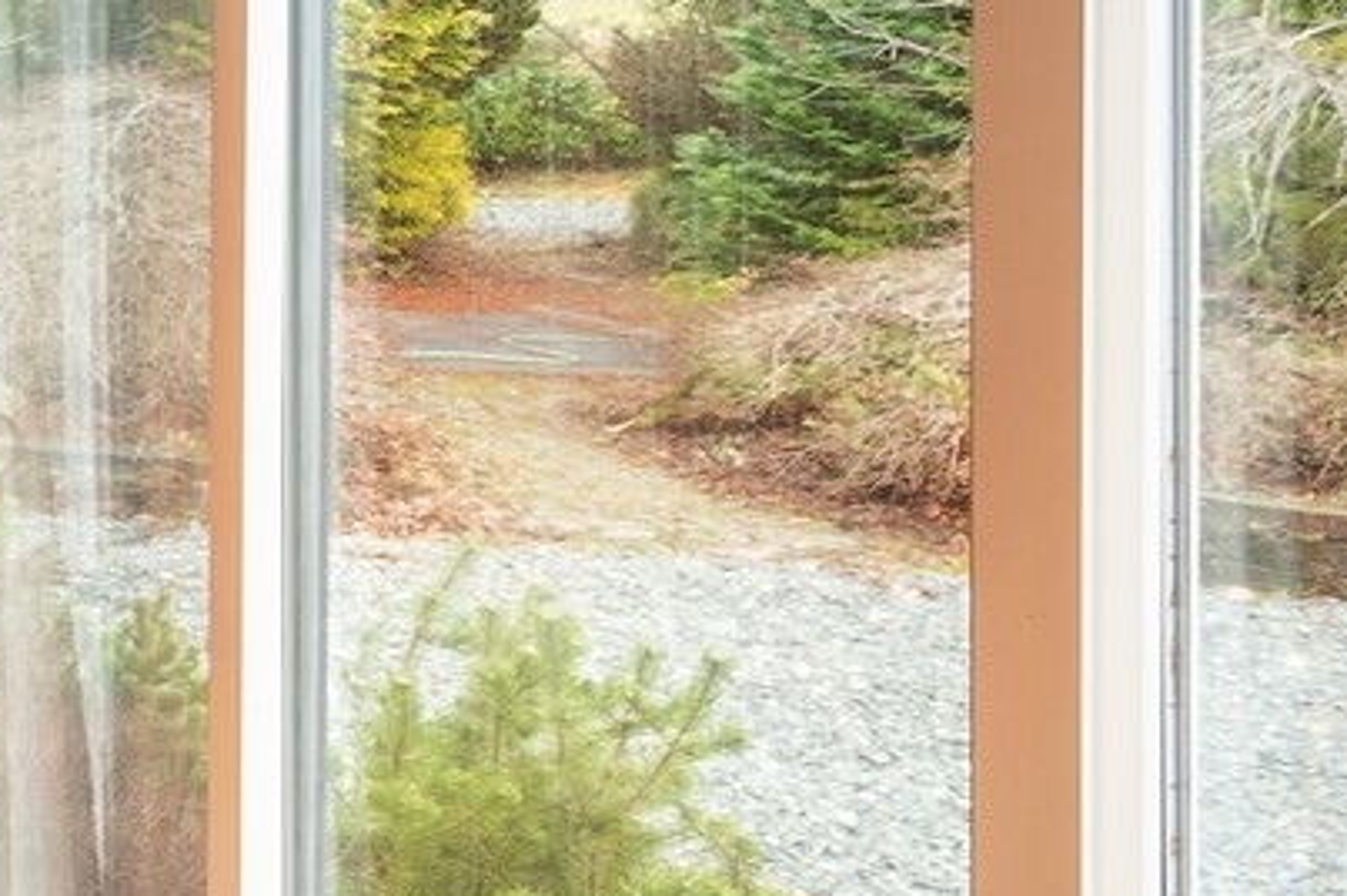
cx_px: -1330
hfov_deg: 19.4
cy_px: 69
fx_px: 2206
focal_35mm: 59
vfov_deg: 22.3
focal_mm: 14
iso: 200
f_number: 8
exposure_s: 1/50
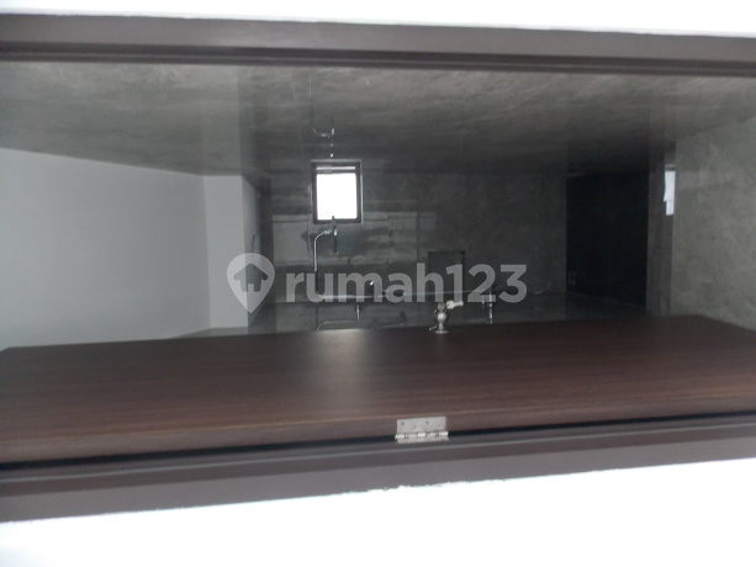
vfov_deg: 58.9
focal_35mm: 23
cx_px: 378
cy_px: 284
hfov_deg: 73.9
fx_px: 502
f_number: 3.1
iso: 250
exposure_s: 1/30
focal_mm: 4
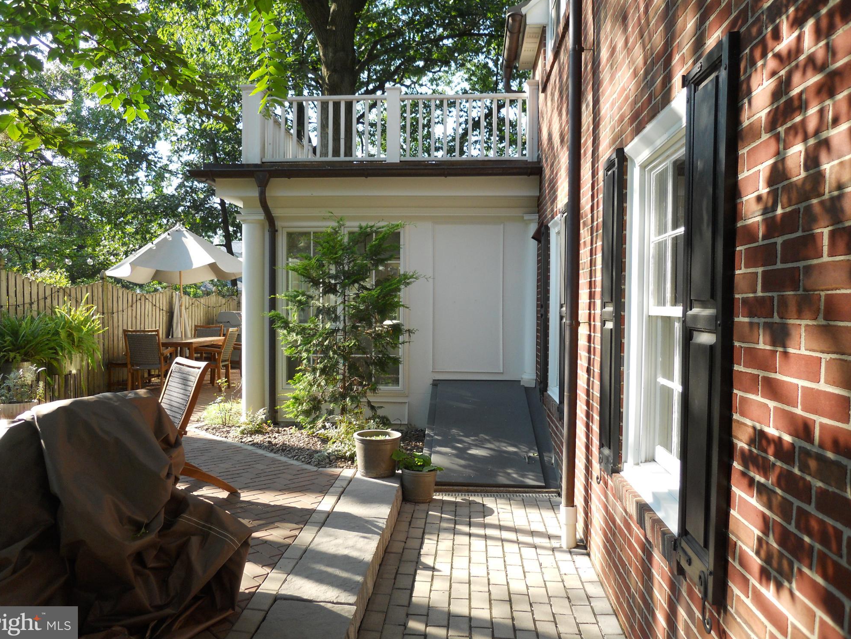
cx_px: 411
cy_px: 311
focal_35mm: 29
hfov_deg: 61.6
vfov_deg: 48.2
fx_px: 713
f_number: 2.7
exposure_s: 1/250
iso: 125
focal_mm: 5
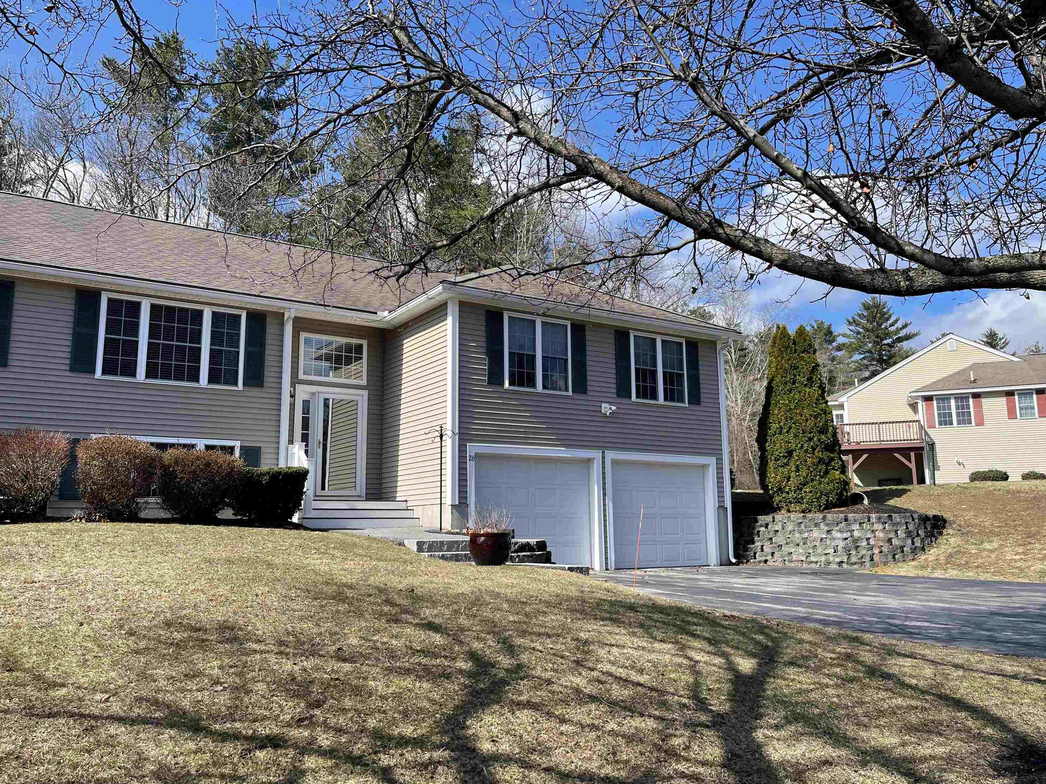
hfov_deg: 67.3
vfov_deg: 53.0
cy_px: 380
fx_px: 786
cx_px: 521
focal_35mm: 26
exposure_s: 1/2083
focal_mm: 5.1
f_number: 1.6
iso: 32
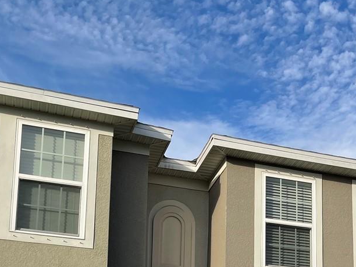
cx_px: 285
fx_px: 699
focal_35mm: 68
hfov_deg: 28.0
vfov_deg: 20.0
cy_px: 334
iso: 32
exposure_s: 1/3559
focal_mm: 5.1
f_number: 1.6
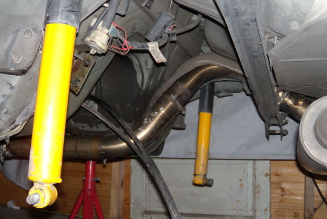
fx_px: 373
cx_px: 152
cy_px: 122
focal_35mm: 41
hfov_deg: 47.4
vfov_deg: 32.6
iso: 80
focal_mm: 6.4
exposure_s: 1/30
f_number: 3.6
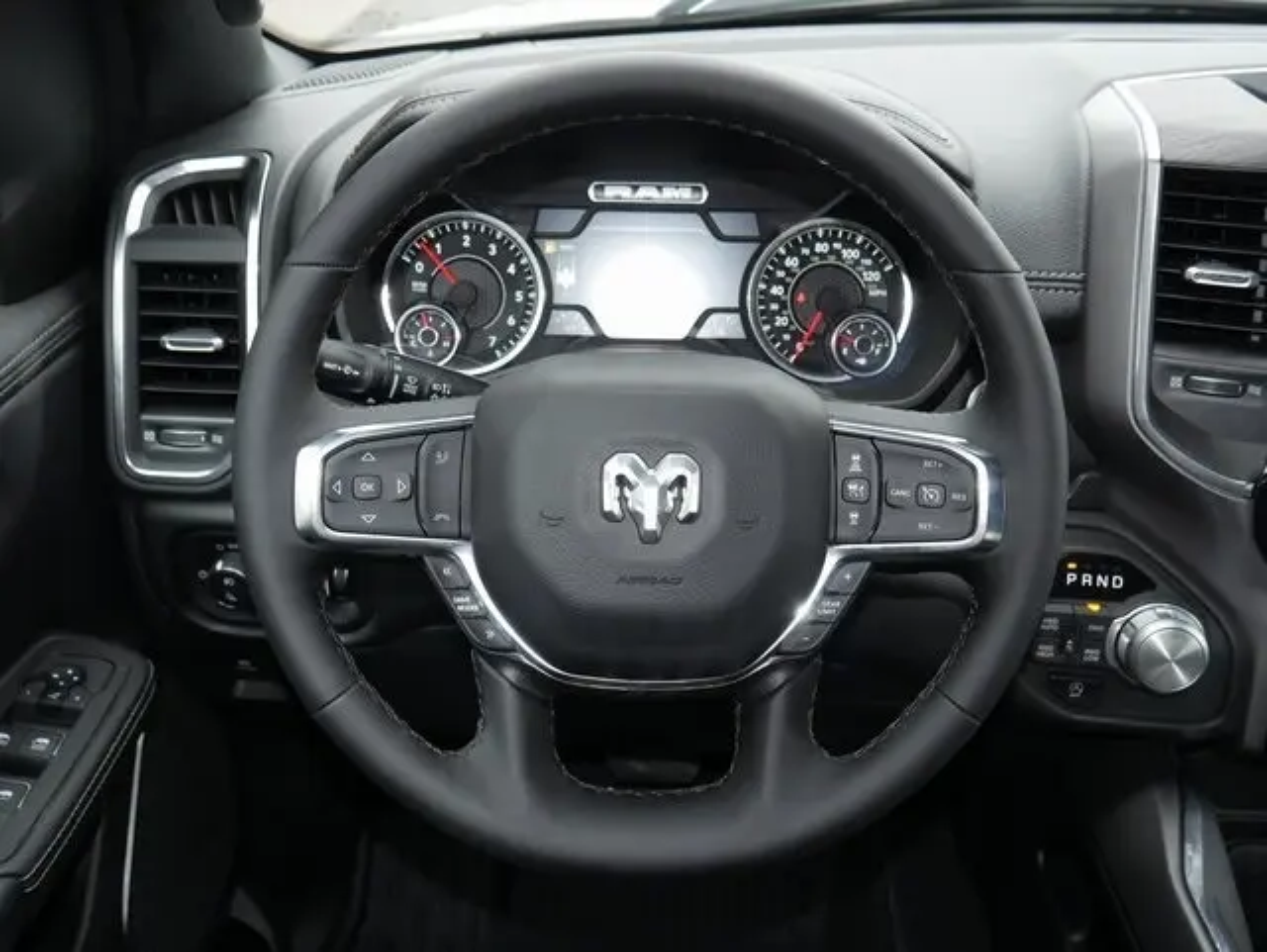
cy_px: 476
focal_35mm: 36
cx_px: 634
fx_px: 1319
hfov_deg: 51.3
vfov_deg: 39.7
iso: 800
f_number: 5
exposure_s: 1/60
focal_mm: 18
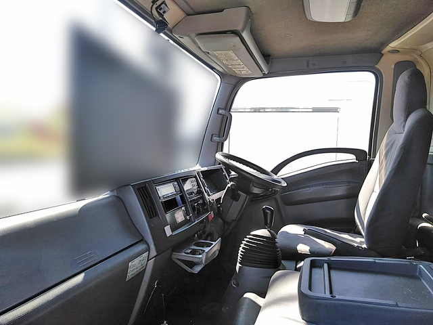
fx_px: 338
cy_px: 162
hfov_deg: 65.3
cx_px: 216
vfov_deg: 51.4
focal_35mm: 27
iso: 60
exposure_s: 1/188
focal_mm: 3.46
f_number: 2.2
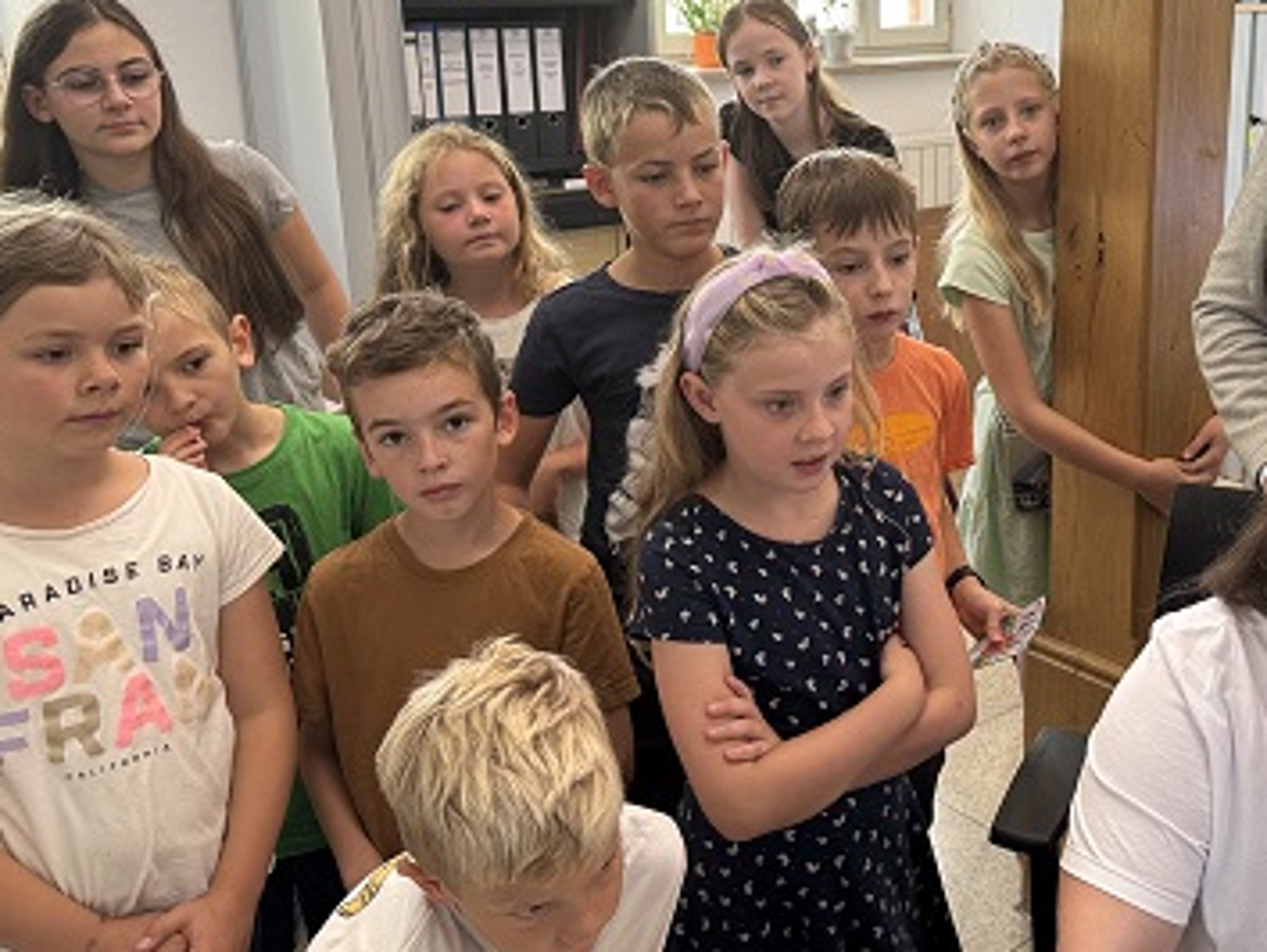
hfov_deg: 44.3
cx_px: 947
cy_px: 372
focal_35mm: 41
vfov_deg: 35.0
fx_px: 1502
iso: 125
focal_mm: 6.76
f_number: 1.78
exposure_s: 1/50
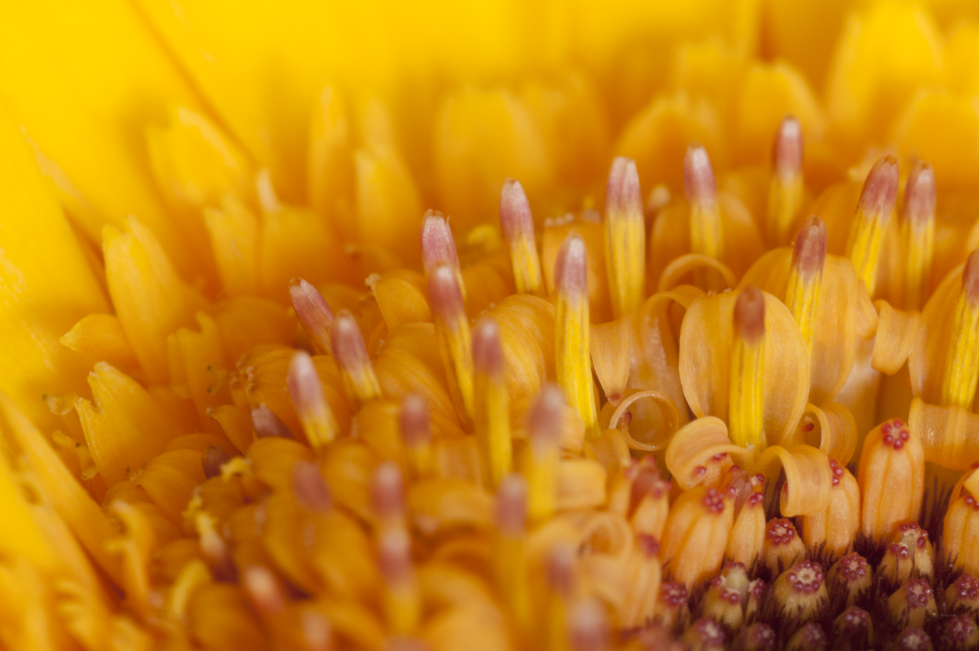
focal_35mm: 284
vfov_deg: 4.8
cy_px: 554
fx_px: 7719
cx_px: 918
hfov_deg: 7.2
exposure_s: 5
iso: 100
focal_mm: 90
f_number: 8
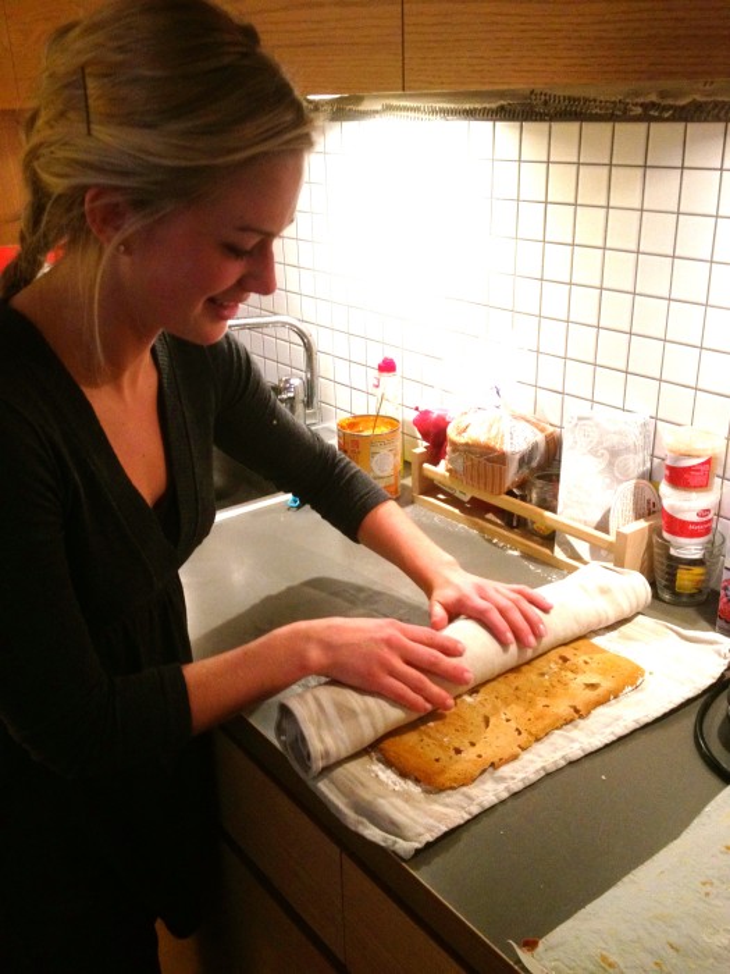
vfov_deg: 52.6
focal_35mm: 35
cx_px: 365
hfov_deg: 40.7
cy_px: 487
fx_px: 984
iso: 200
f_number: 2.4
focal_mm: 4.28
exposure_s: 1/20
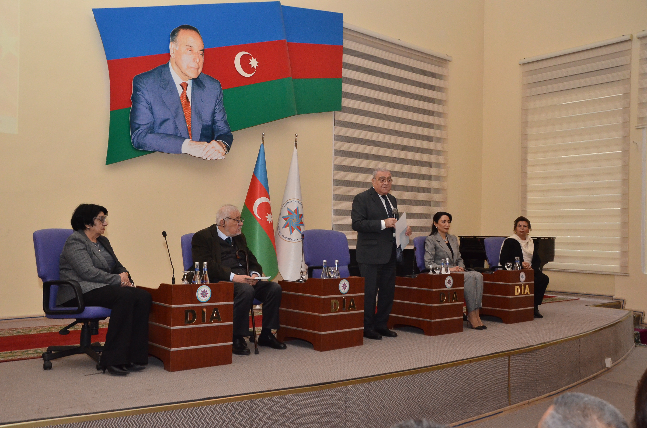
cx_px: 324
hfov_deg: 53.2
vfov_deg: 36.7
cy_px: 214
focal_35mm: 36
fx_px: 646
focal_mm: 24
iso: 2200
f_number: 5.6
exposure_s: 1/200
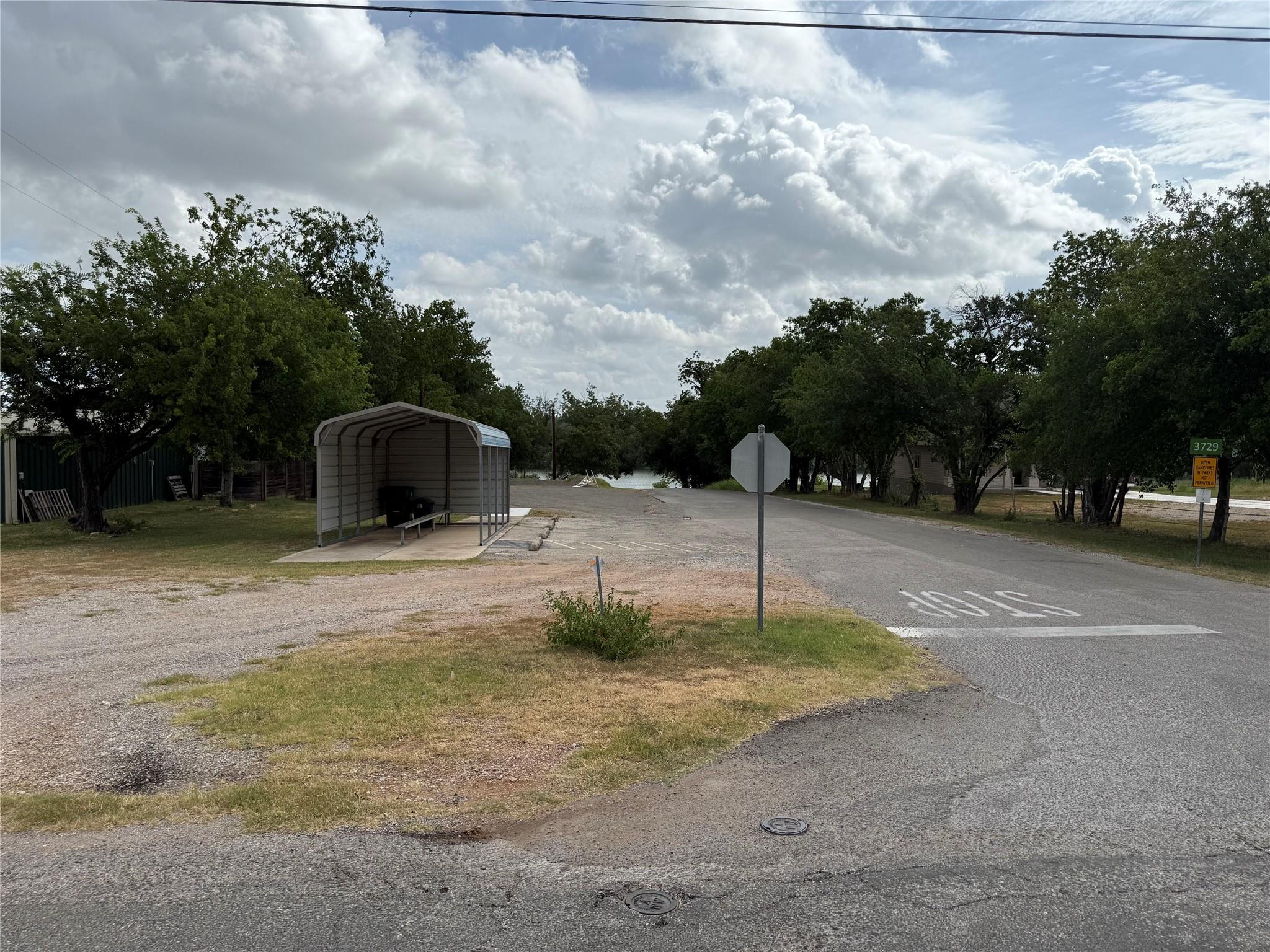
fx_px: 881
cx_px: 635
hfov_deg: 71.6
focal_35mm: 24
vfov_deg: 56.8
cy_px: 476
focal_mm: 6.76
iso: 80
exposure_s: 1/9091
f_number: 1.78
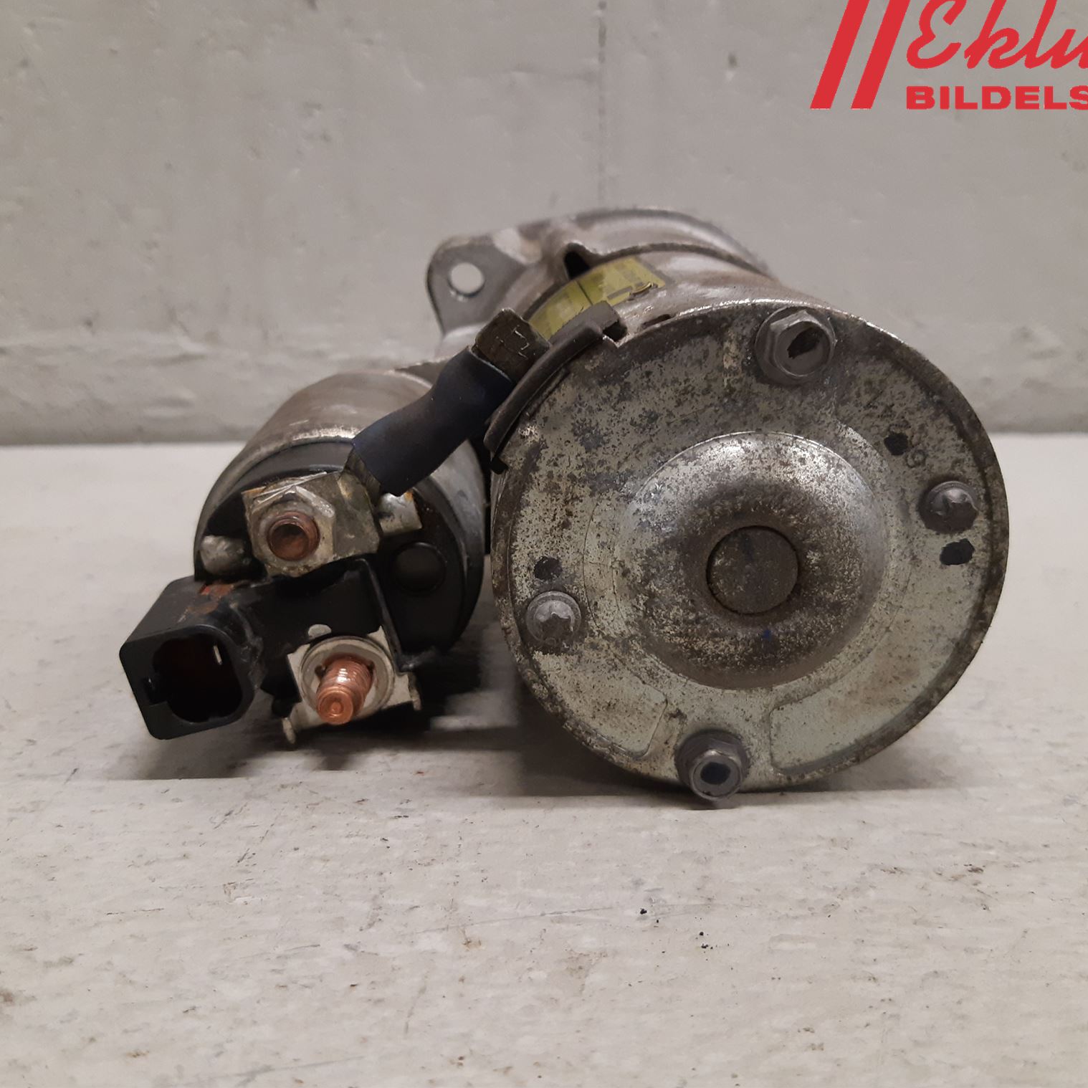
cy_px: 538
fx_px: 1102
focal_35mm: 31
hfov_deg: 52.5
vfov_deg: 52.5
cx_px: 516
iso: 200
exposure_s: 1/50
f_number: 1.7
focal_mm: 3.93
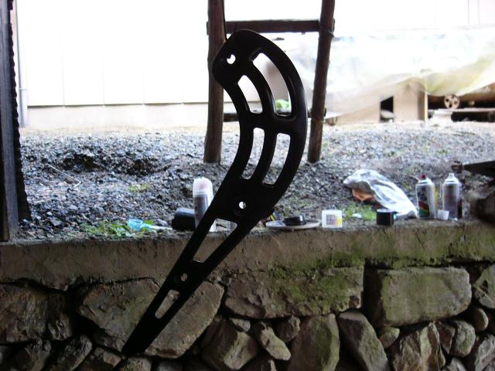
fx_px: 500
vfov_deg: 40.7
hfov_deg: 52.6
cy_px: 186
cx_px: 248
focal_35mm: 35
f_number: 2.8
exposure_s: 1/8
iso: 200
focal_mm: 5.8
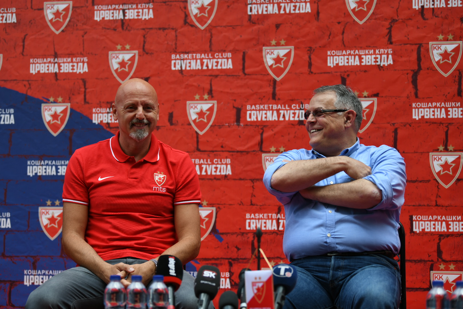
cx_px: 232
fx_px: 1055
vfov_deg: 16.7
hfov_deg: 24.8
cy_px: 154
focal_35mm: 82
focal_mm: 82
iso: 320
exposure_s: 1/2500
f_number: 3.2
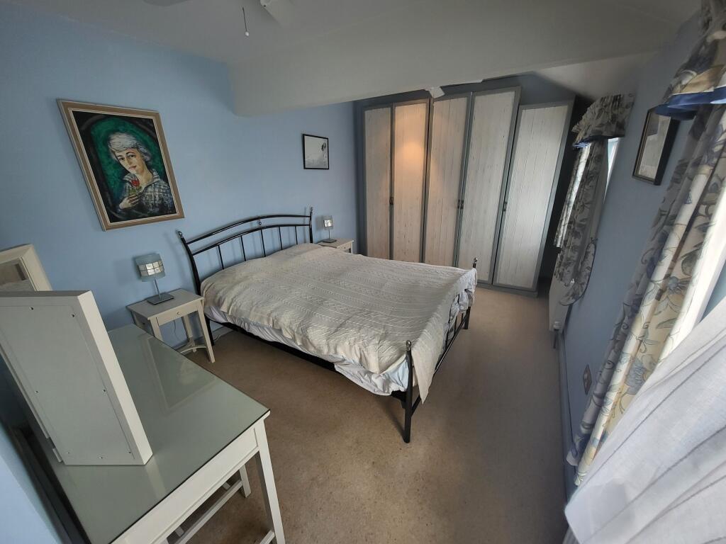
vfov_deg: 89.9
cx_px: 363
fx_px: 273
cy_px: 272
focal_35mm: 13
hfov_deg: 106.2
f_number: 2.2
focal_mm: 1.74
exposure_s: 1/50
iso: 80
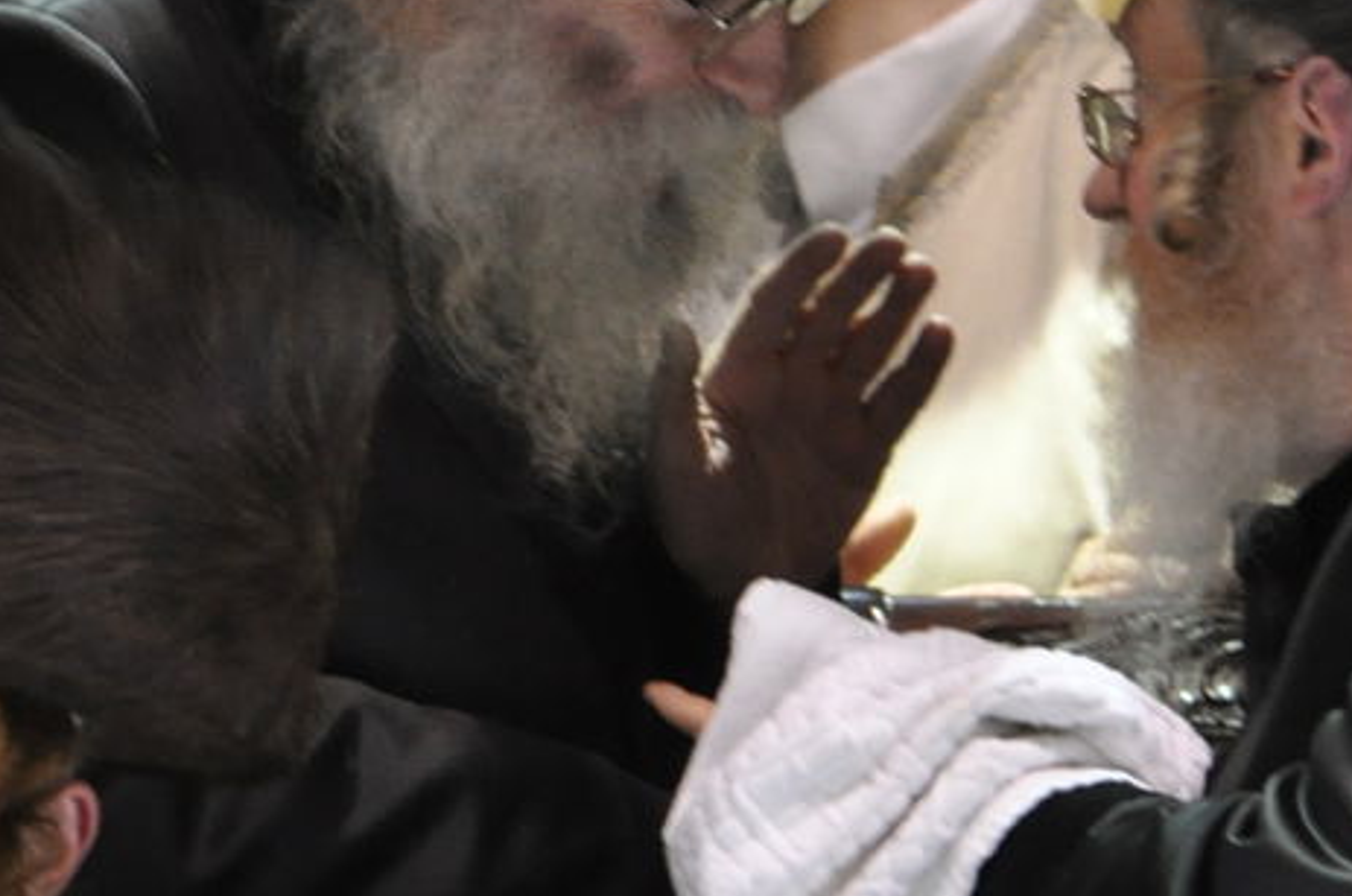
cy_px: 174
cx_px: 1238
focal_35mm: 1180
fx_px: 44239
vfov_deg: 1.2
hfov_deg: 1.8
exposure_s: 1/80
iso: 1250
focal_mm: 260
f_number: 5.6
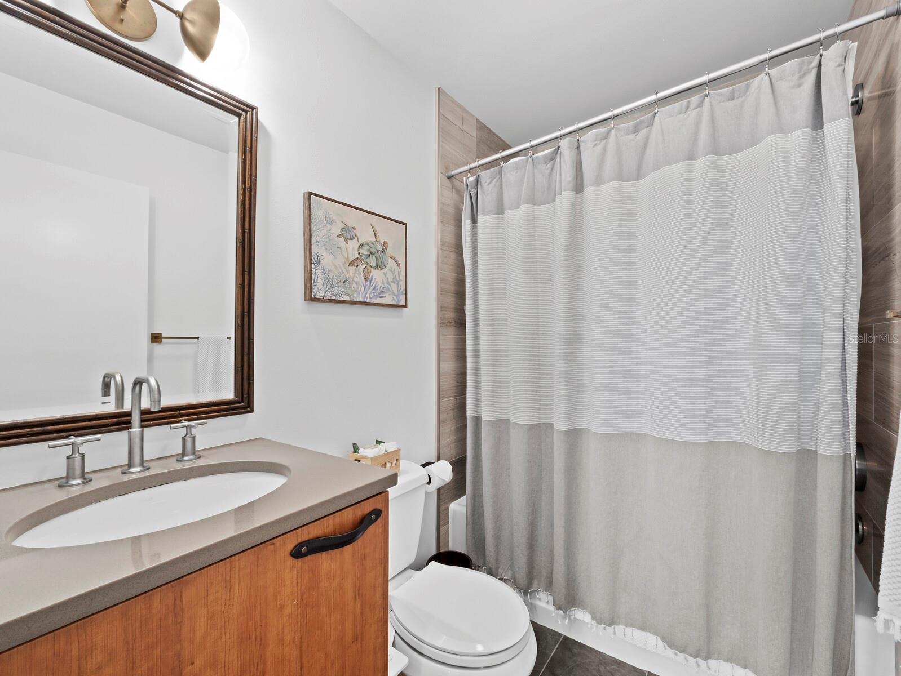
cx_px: 450
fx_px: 365
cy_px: 338
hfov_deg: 102.0
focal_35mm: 14
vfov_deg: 85.7
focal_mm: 7
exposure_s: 2
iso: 320
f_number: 13
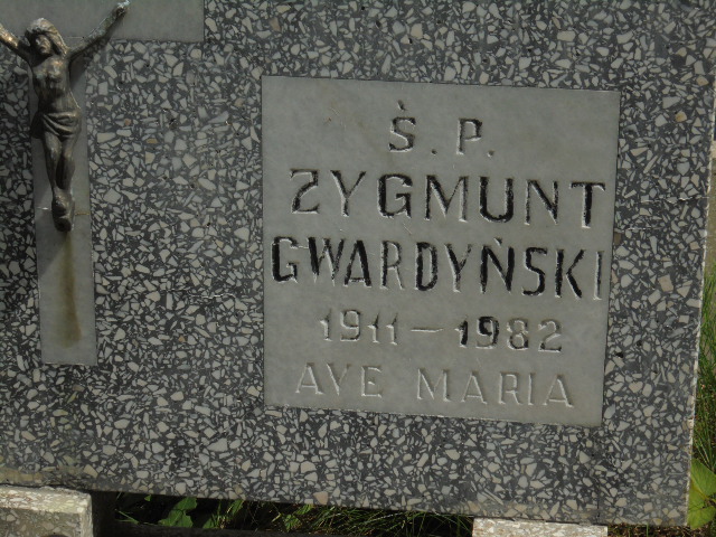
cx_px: 358
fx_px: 2523
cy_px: 268
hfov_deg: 16.1
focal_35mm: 122
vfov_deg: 12.1
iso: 100
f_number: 5.6
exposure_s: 1/800
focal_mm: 21.8
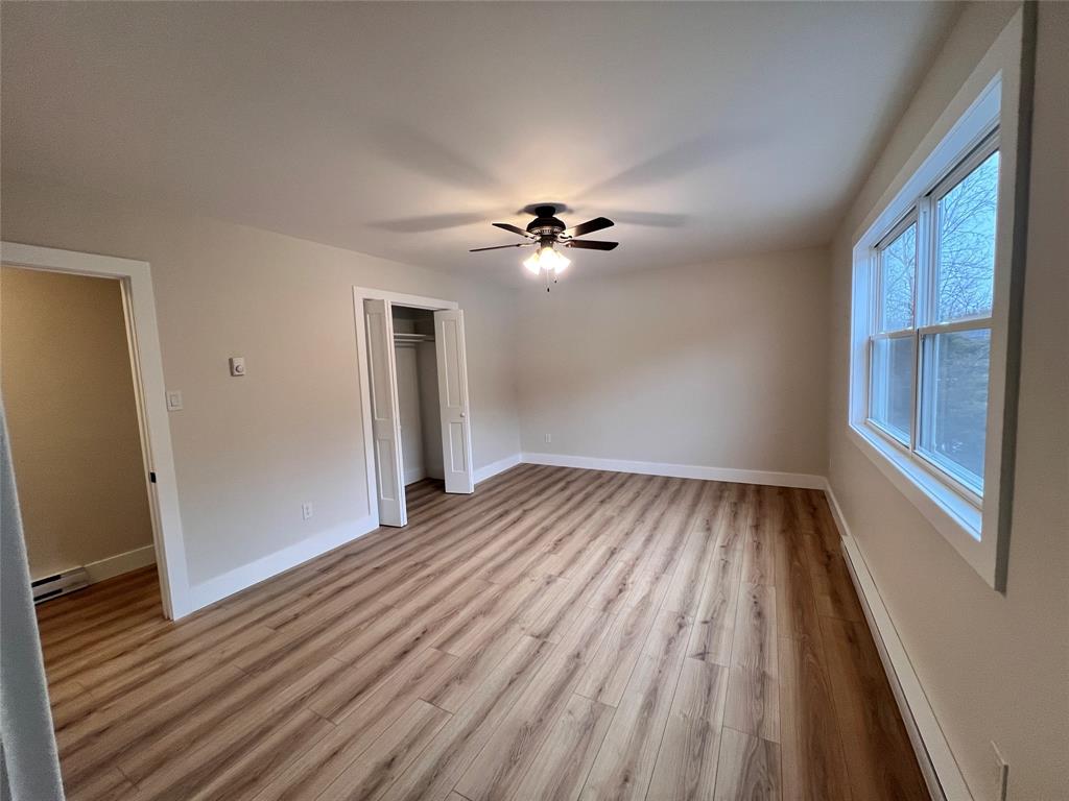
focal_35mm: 13
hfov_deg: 106.2
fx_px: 401
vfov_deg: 89.9
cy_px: 400
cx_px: 534
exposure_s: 1/120
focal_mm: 1.57
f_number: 1.8
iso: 200
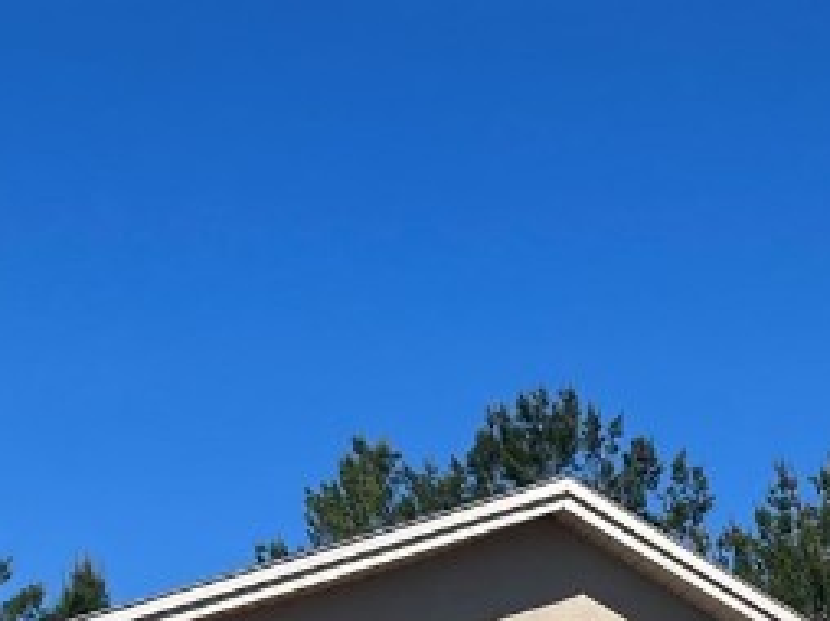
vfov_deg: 12.7
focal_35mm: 105
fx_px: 2515
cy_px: 1147
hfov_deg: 18.4
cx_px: 771
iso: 50
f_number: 1.5
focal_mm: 5.7
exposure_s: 1/5882
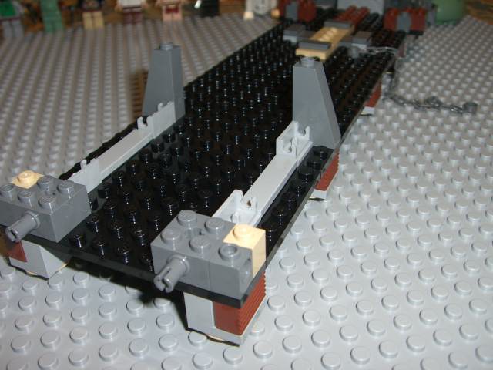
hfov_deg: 49.0
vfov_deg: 37.7
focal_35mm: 38
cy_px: 185
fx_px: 541
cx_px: 246
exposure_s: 1/60
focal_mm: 6.2
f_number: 2.7
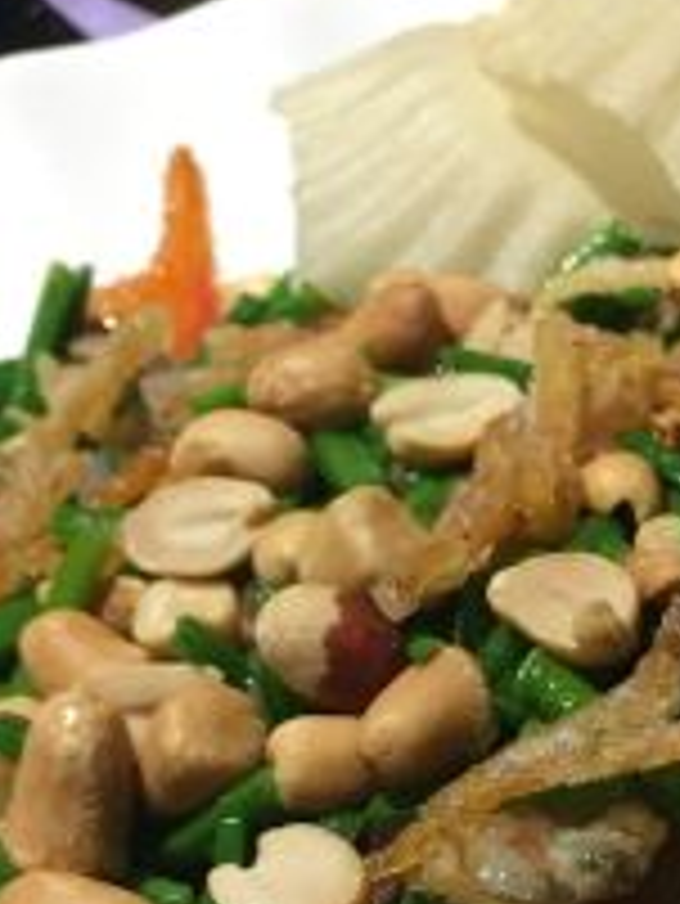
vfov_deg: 19.2
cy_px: 783
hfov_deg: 14.3
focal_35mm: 101
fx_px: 2643
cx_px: 745
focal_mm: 4.15
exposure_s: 1/100
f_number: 2.2
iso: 40
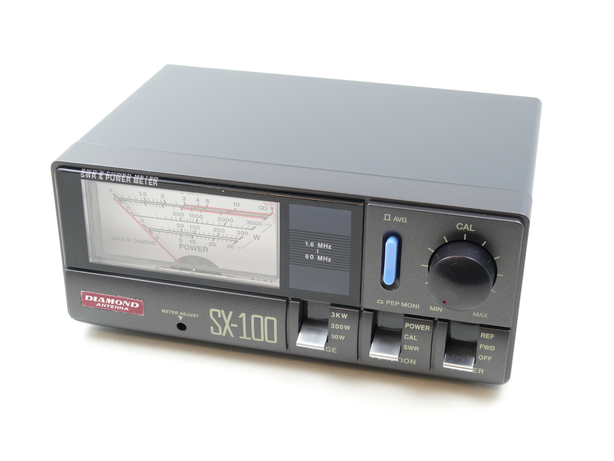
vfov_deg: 25.2
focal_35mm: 58
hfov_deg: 33.2
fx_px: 1029
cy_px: 230
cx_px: 307
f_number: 6.3
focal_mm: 12.2
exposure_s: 1/6
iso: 100
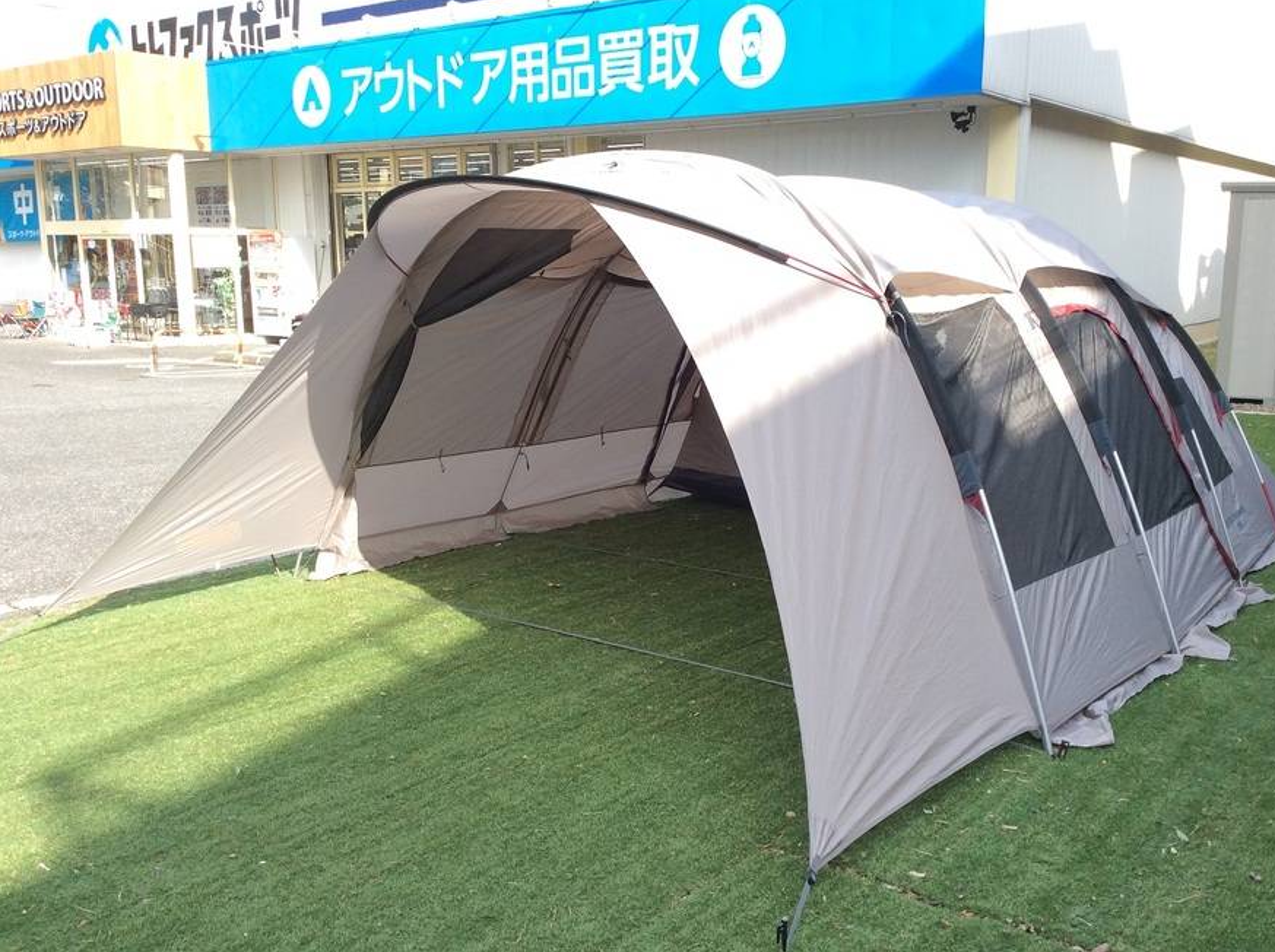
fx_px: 1214
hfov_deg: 55.4
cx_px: 656
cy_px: 463
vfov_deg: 42.8
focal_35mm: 33
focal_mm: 3.3
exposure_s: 1/411
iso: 32
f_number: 2.4
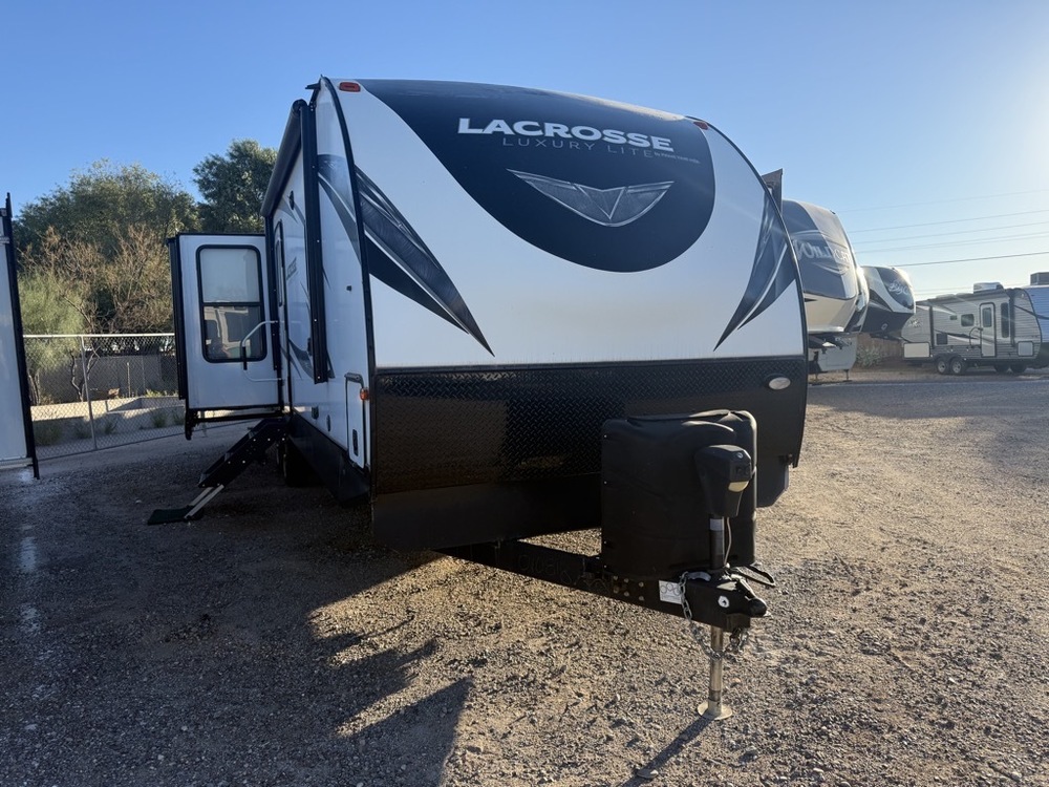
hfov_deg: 71.6
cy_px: 394
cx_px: 524
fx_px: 727
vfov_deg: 56.8
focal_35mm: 24
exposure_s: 1/2299
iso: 100
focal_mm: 6.76
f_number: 1.78
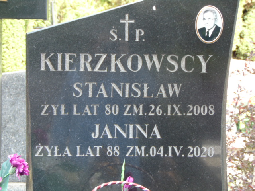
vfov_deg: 13.7
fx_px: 796
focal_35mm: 108
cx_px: 128
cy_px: 96
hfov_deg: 18.2
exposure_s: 1/50
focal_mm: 19.4
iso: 80
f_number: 3.9
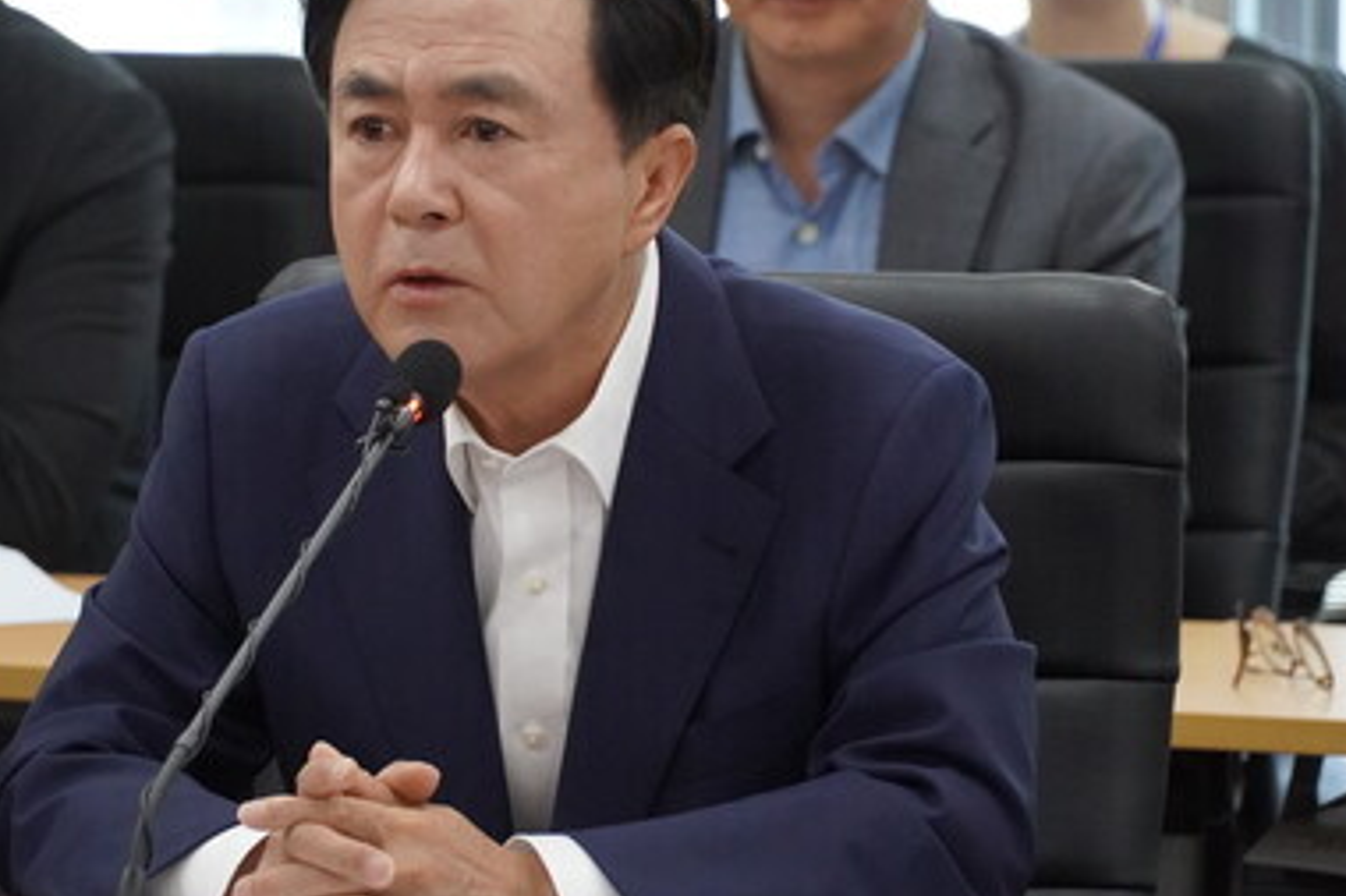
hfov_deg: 6.4
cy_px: 457
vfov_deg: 4.3
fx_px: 11951
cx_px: 549
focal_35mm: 320
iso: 4000
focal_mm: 135
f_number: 5.6
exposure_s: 1/250
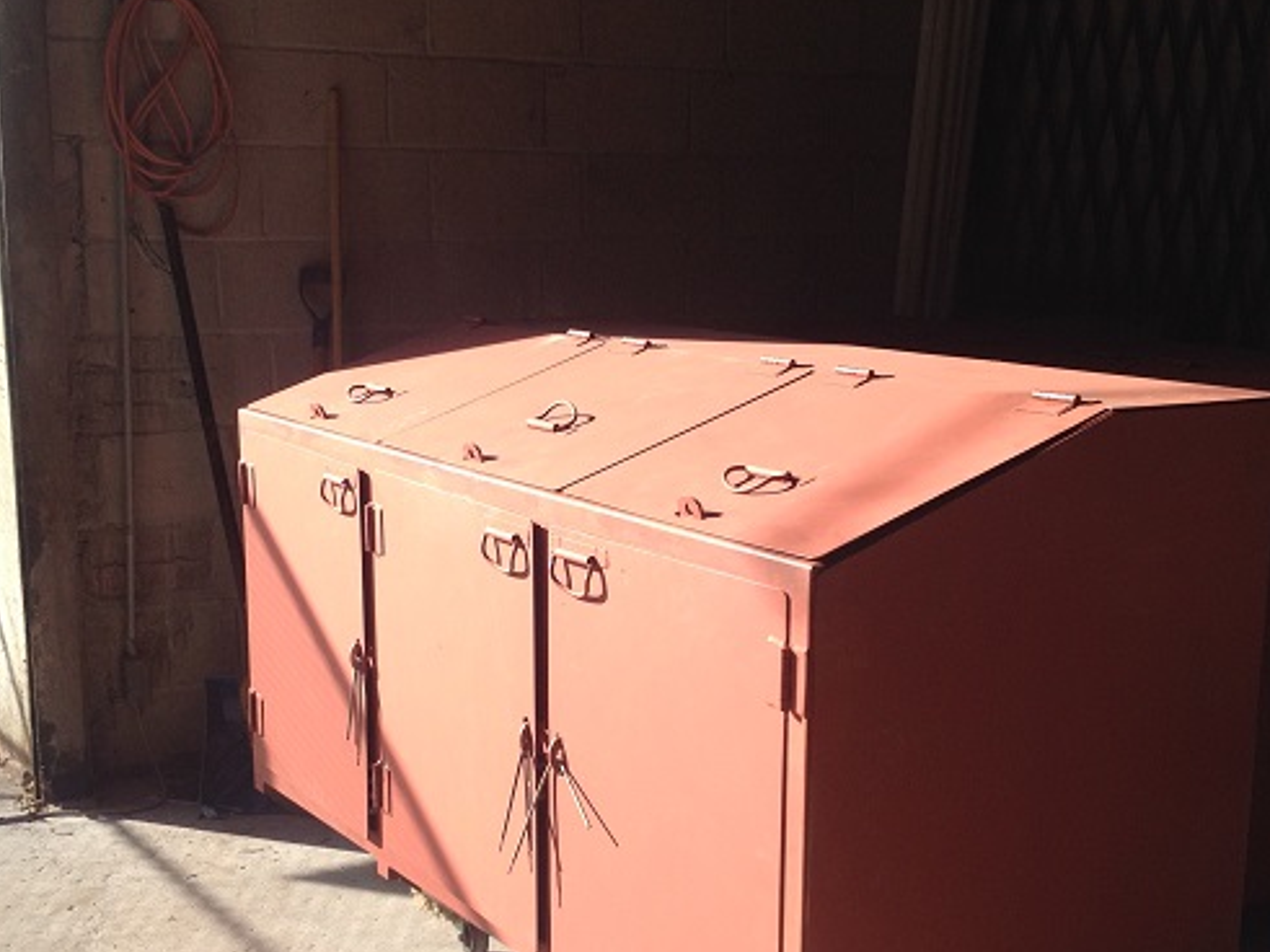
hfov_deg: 33.8
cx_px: 652
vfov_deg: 25.5
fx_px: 2091
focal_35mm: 57
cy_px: 657
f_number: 2.4
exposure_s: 1/438
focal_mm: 4.28
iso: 50
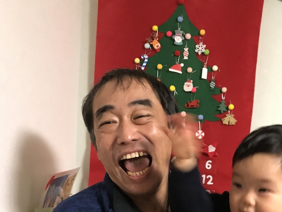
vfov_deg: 30.9
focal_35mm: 45
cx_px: 168
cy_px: 186
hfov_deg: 41.9
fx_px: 367
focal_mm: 3.99
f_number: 1.8
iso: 100
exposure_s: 1/8
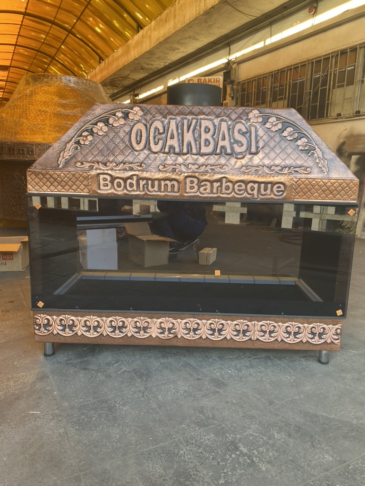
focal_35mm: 26
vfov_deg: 67.3
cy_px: 243
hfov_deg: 53.1
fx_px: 366
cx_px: 182
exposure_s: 1/121
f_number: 1.8
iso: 64
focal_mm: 4.25
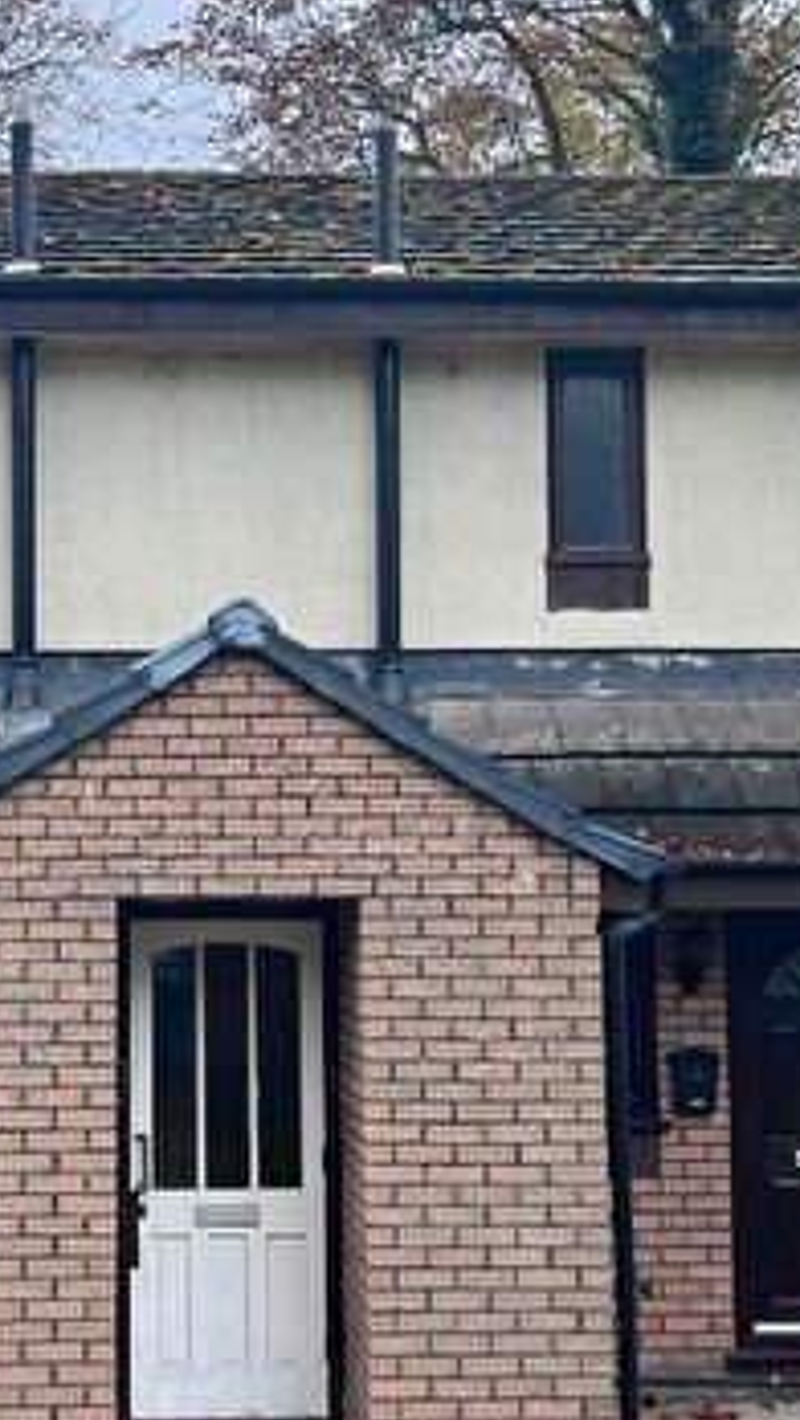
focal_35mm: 57
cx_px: 200
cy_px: 732
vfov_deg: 36.6
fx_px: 2147
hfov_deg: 20.9
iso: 50
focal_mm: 5.7
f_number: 1.5
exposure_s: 1/316
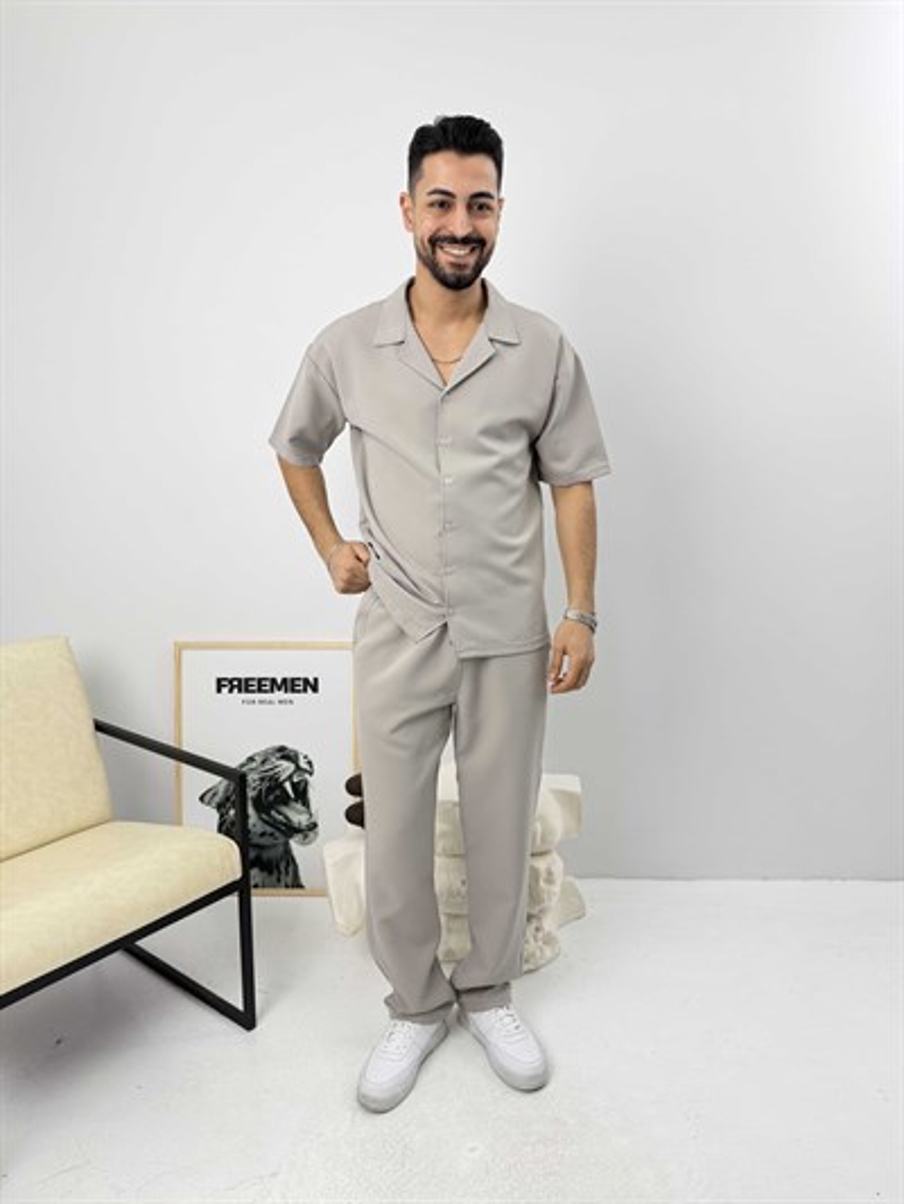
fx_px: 835
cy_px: 602
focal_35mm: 24
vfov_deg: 71.6
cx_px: 452
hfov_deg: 56.8
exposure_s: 1/118
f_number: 1.78
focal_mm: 6.76
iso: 64
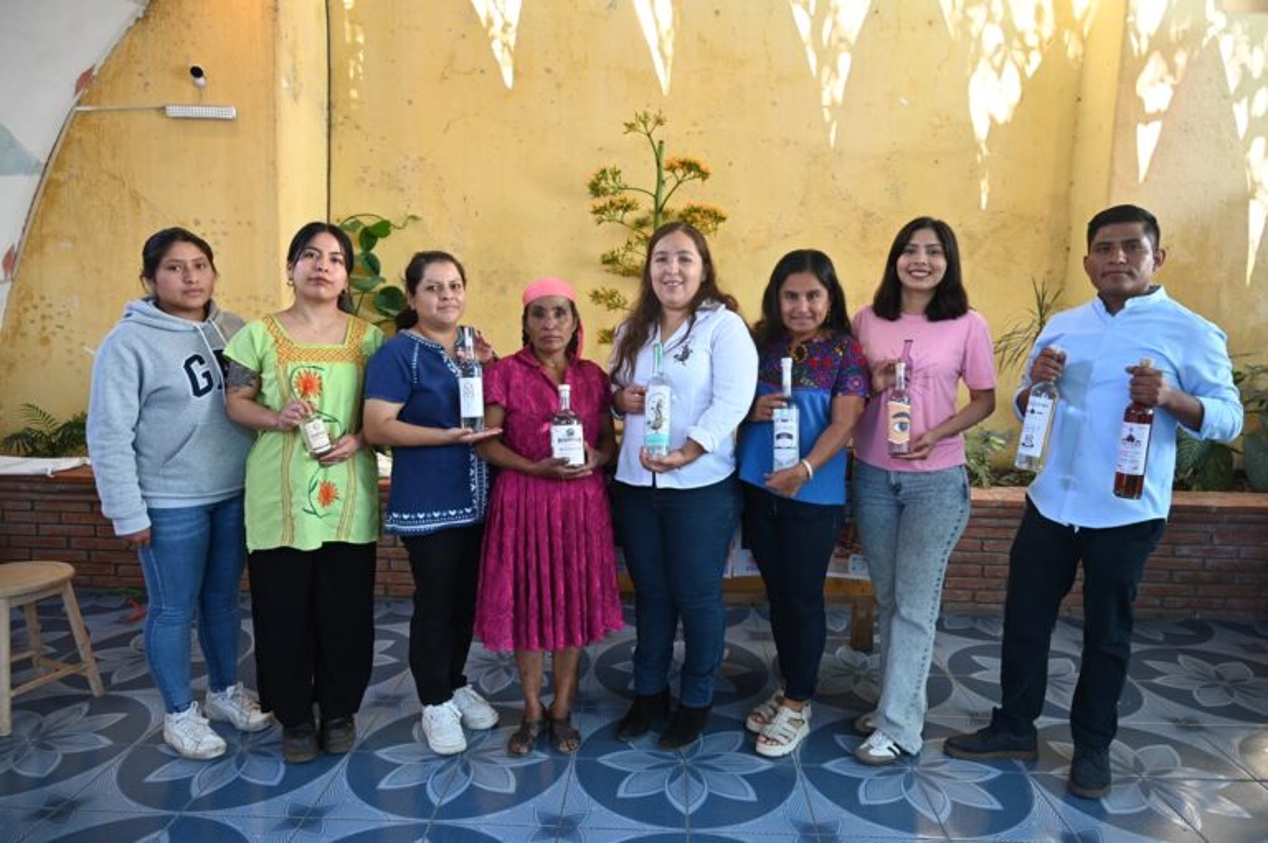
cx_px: 634
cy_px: 422
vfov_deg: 53.1
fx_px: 845
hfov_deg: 73.8
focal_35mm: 24
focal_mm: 24
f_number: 4
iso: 400
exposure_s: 1/25
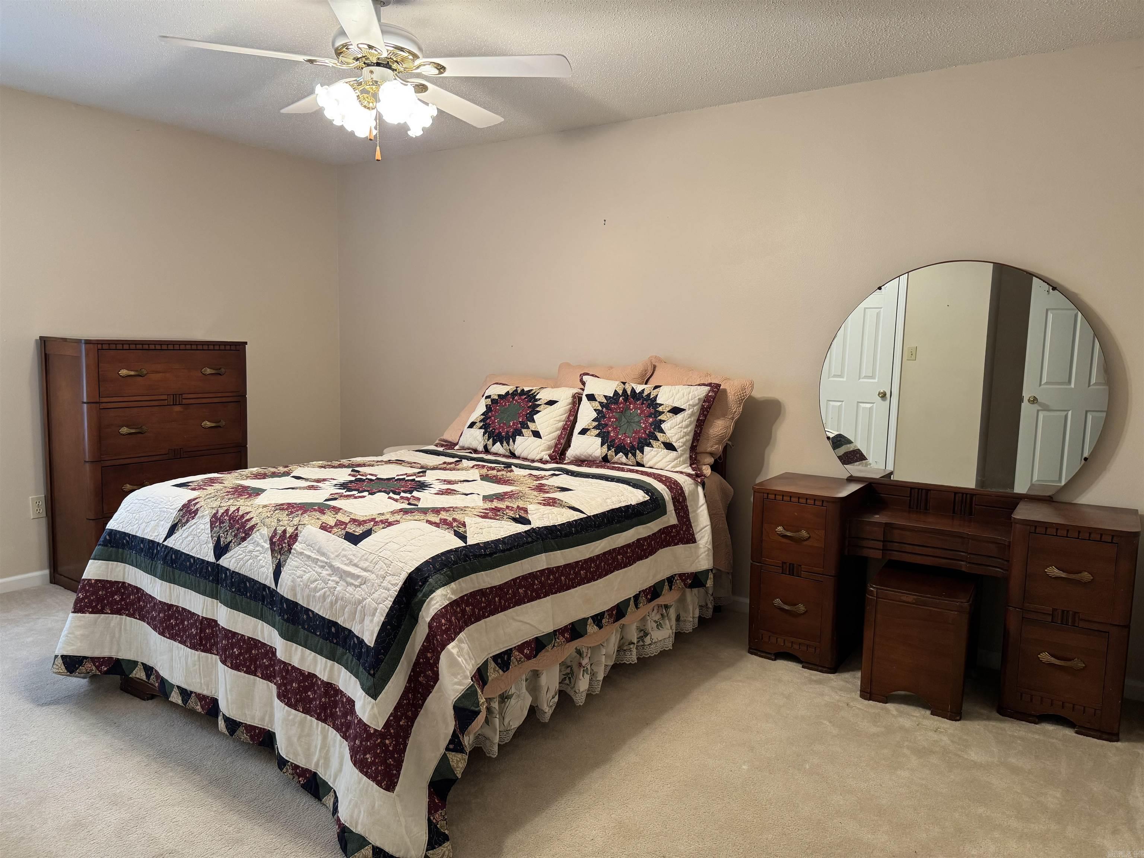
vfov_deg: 56.8
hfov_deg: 71.6
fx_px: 793
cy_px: 429
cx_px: 572
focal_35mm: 24
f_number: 1.78
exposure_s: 1/60
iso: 250
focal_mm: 6.76
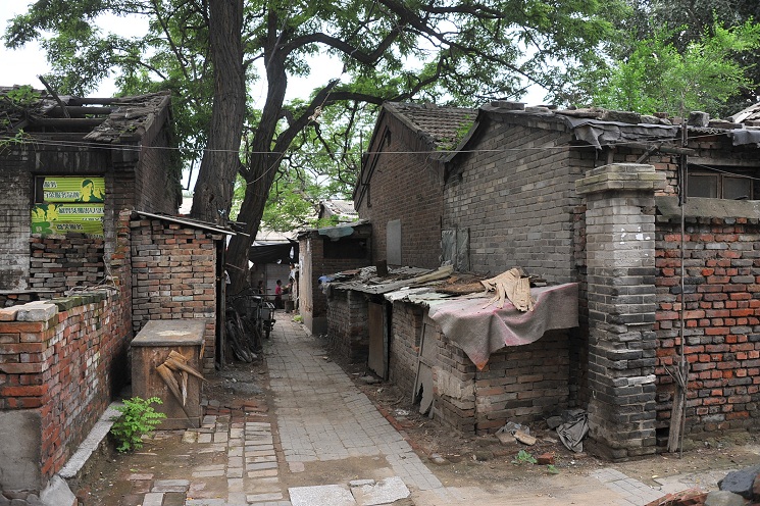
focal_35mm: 28
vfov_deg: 46.4
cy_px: 253
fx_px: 591
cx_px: 380
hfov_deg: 65.5
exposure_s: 1/100
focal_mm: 28
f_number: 5
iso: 400
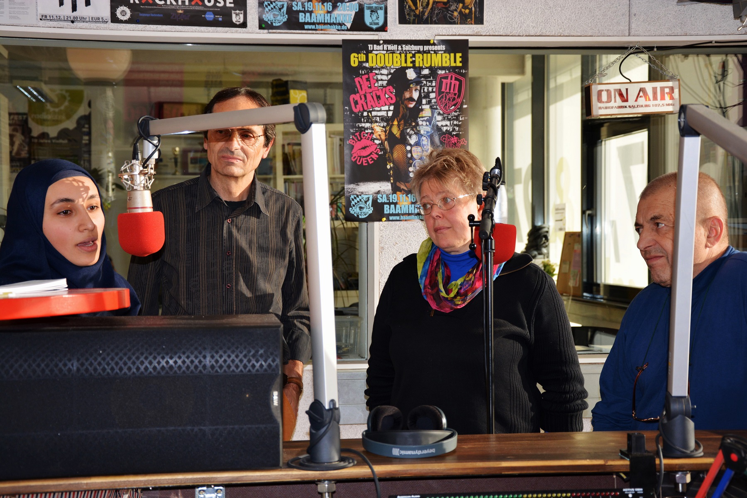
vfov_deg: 22.6
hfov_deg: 33.4
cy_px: 249
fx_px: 1245
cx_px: 374
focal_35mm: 60
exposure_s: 1/160
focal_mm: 40
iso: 200
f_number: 4.5
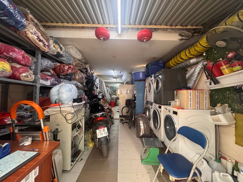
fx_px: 98
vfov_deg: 85.7
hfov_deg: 102.1
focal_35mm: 14
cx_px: 122
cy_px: 91
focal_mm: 2.22
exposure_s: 1/50
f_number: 2.2
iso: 320
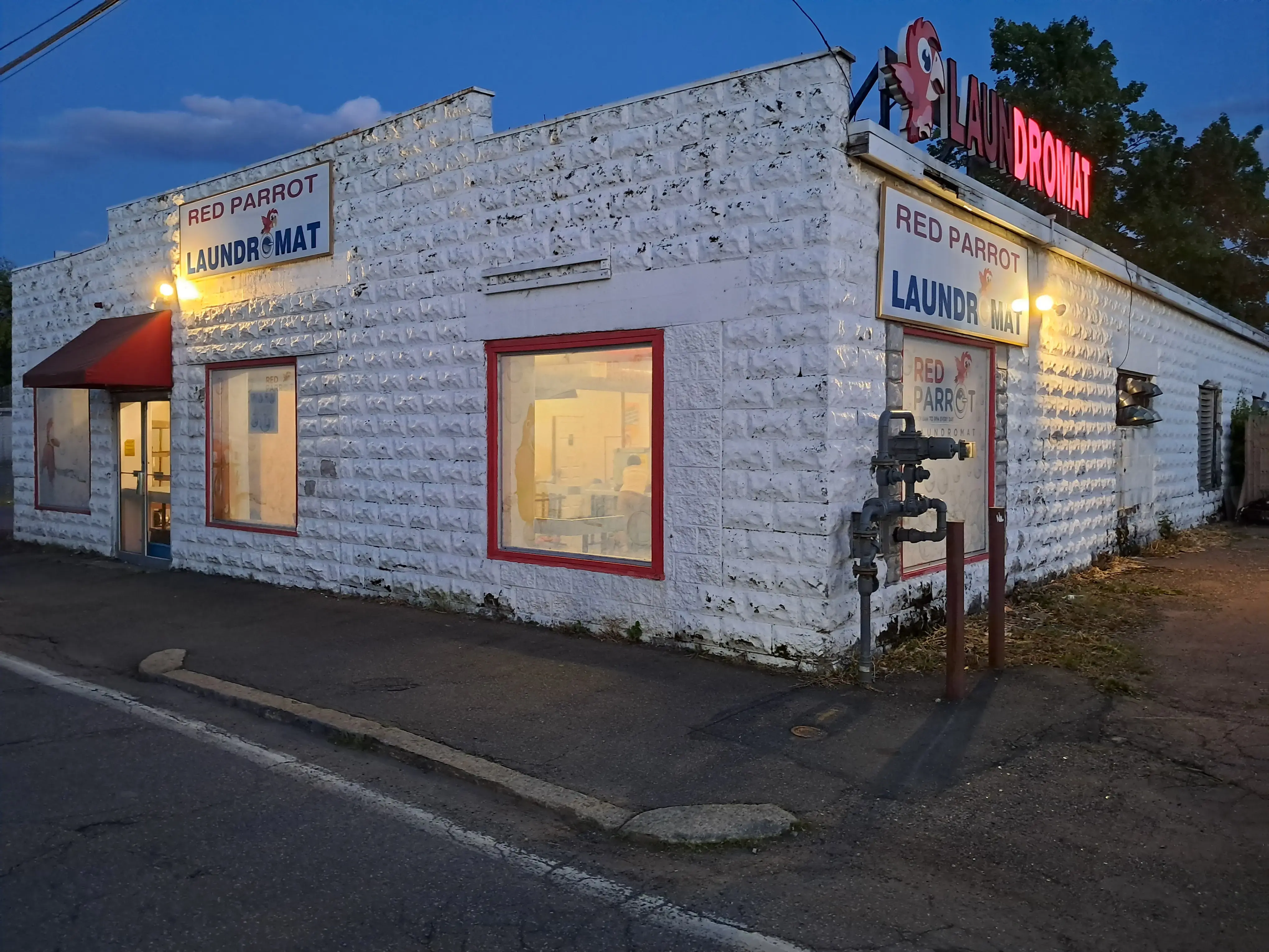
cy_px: 476
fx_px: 990
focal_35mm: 27
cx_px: 634
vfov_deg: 51.4
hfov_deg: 65.3
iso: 500
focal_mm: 4
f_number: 1.8
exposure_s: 1/24
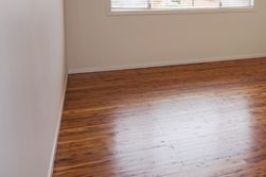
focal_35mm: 45
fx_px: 332
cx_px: 232
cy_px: 17
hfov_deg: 40.8
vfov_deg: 28.7
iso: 100
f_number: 4.5
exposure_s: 1/60
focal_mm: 16
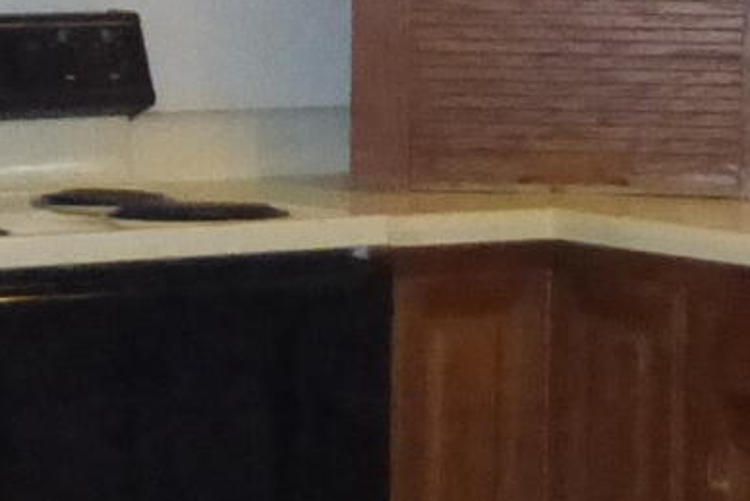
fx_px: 4022
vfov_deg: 7.1
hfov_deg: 10.6
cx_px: 19
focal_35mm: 193
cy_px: 14
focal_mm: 4.3
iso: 800
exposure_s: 1/60
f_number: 3.3
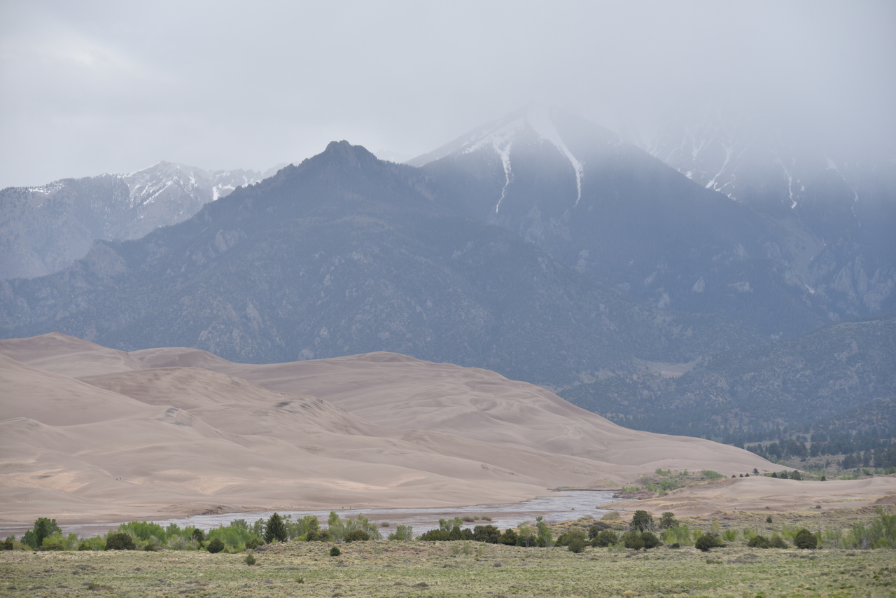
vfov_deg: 10.2
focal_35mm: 135
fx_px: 3361
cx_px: 448
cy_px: 299
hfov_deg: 15.2
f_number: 7.1
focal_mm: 135
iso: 100
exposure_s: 1/320
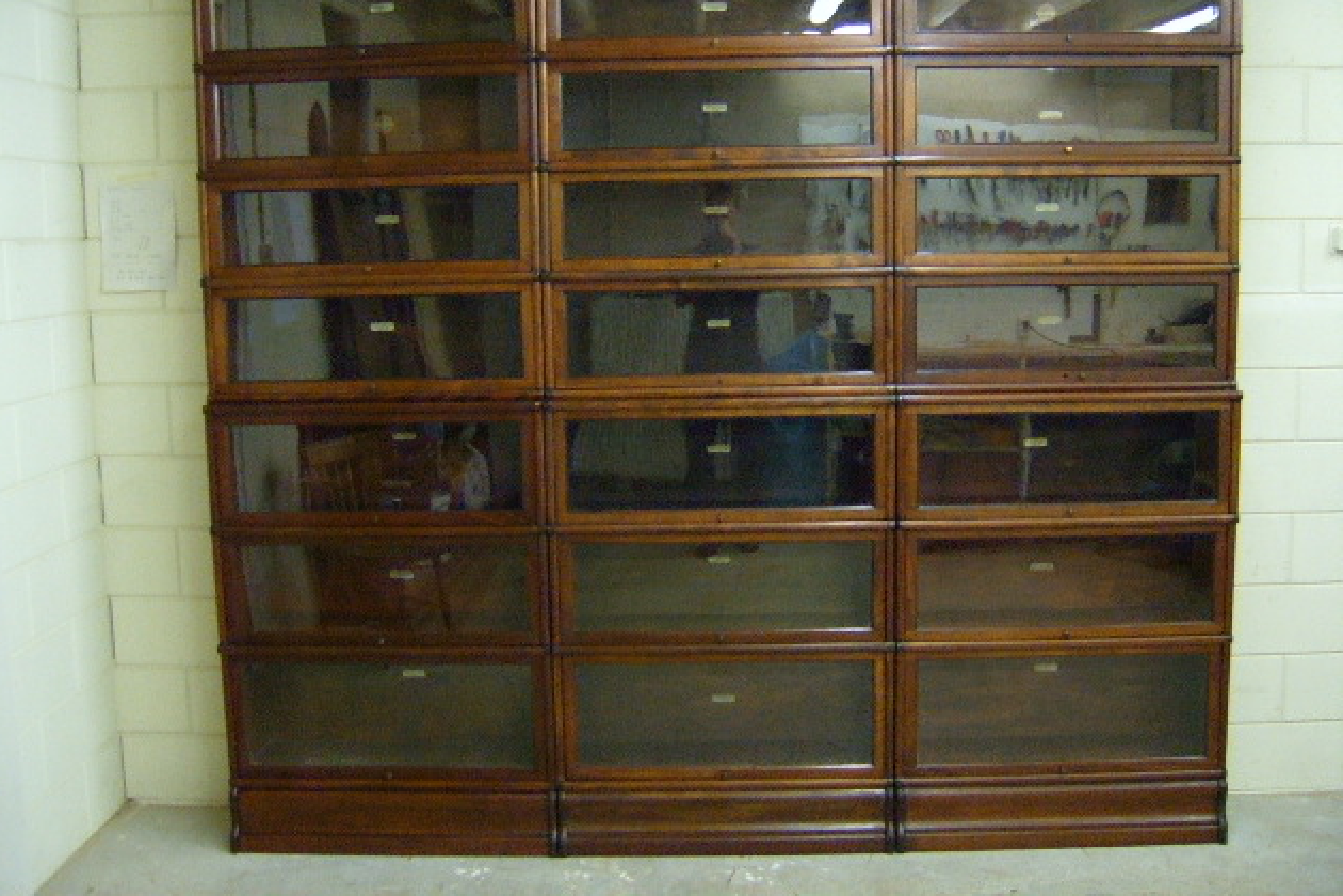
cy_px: 386
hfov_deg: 51.9
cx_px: 663
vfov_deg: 35.9
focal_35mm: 37
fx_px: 1380
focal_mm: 5.8
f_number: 2.8
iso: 100
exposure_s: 1/8
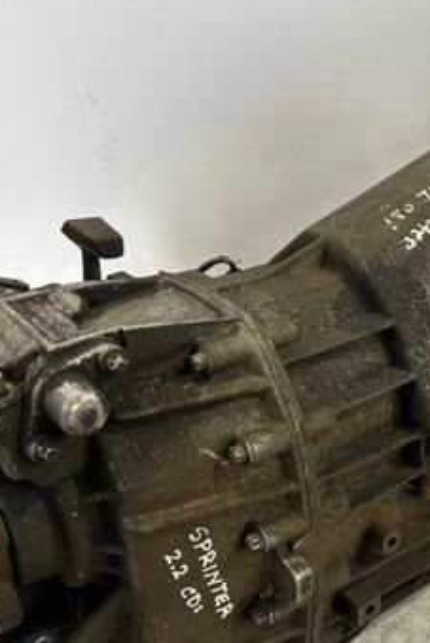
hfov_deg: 29.7
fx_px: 787
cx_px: 358
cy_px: 373
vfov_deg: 44.3
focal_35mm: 44
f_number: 1.78
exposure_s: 1/50
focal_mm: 6.86
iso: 125
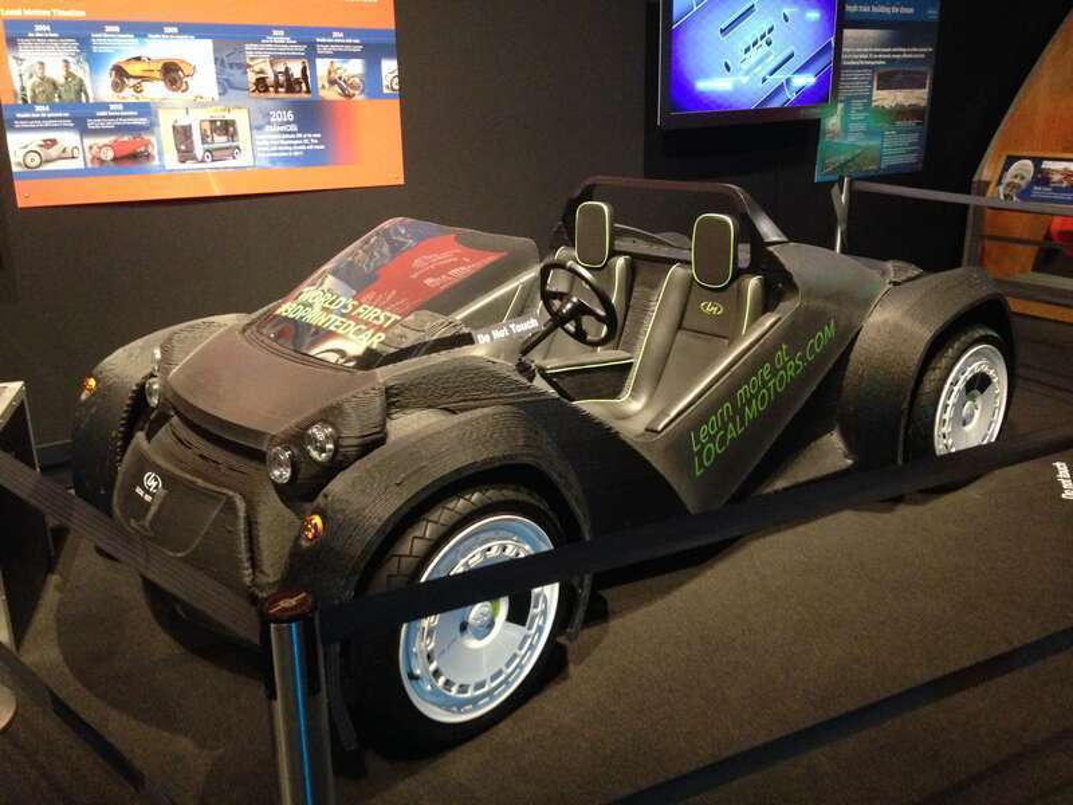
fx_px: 1023
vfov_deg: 42.9
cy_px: 402
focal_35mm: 33
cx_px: 536
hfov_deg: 55.4
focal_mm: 4.12
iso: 500
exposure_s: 1/15
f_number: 2.4
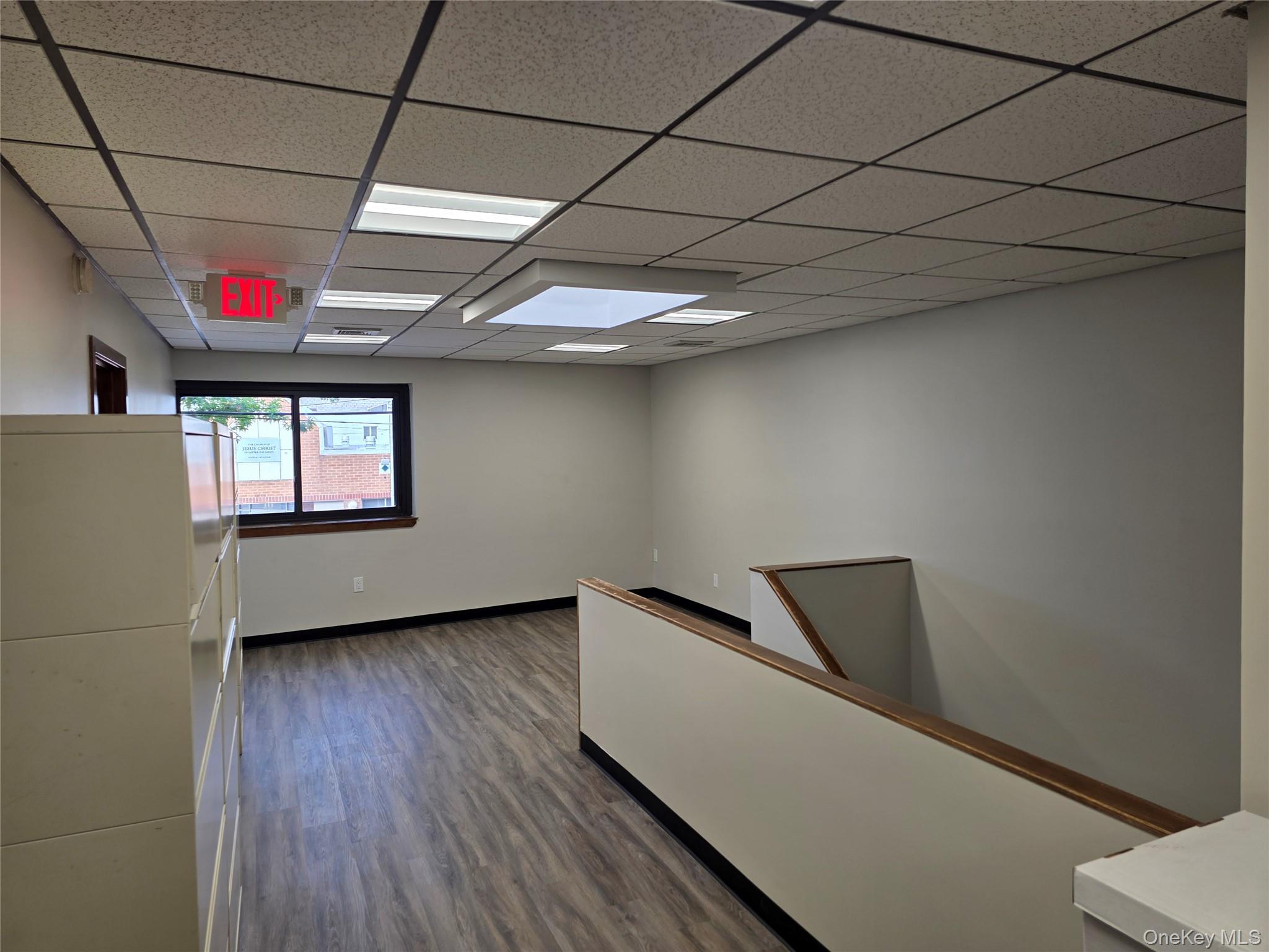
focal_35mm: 23
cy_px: 476
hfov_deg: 73.9
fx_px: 843
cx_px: 634
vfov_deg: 58.9
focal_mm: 6.3
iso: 64
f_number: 1.7
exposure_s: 1/120
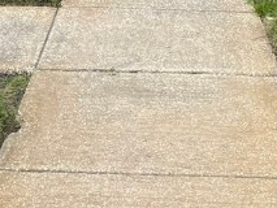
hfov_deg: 15.8
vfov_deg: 10.4
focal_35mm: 125
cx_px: 135
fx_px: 1001
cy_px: -280
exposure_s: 1/861
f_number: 1.6
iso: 32
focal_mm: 5.1
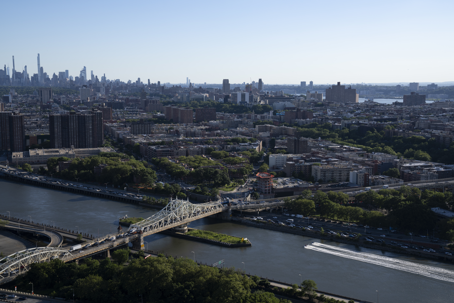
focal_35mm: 43
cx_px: 227
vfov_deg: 31.2
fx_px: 542
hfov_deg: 45.4
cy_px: 152
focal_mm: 43
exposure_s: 1/800
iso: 200
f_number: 6.3
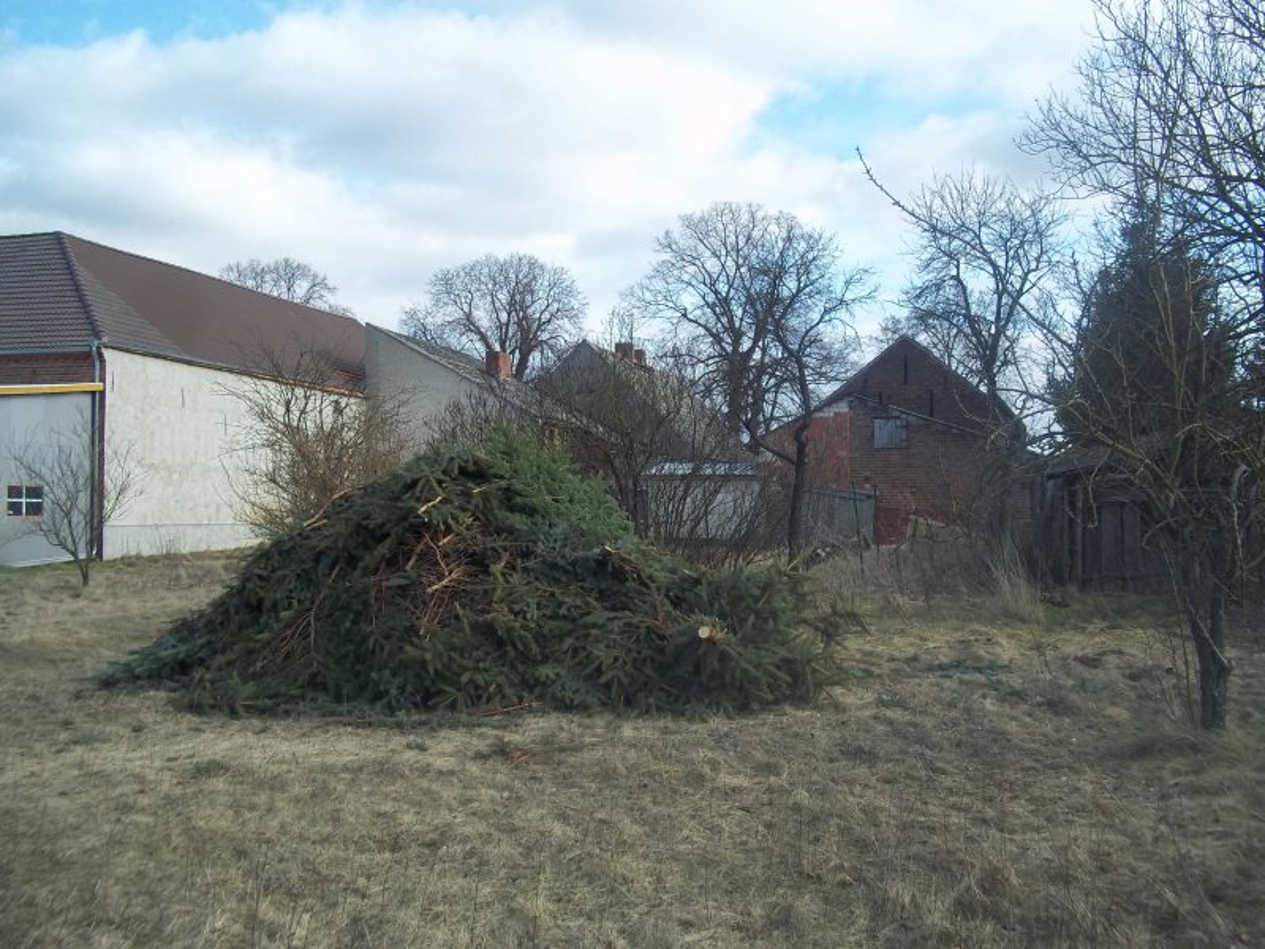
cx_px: 632
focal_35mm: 36
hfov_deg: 51.4
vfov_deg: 39.7
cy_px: 474
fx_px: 1316
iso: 80
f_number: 8
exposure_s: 1/100
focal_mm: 6.5
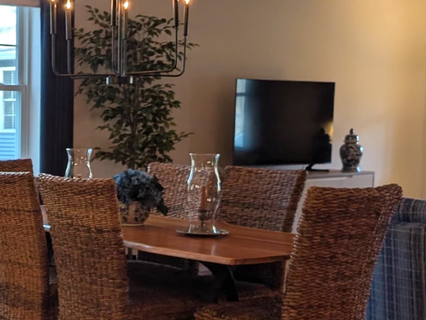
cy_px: 211
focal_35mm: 69
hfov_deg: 26.4
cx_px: -14
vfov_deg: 21.3
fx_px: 850
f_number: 1.68
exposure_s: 1/24
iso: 29
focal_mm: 6.9
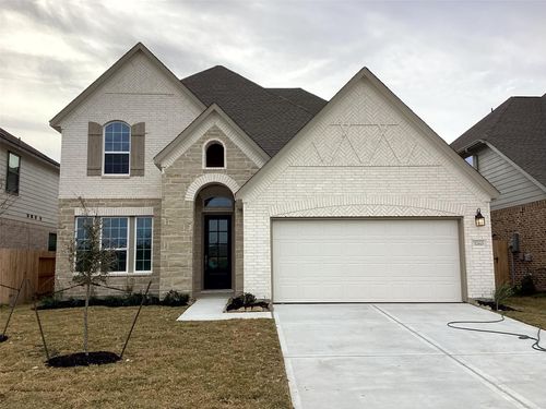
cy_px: 204
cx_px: 273
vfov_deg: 45.4
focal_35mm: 31
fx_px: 489
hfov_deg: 58.4
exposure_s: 1/1508
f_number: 2.4
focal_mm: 3.3
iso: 25
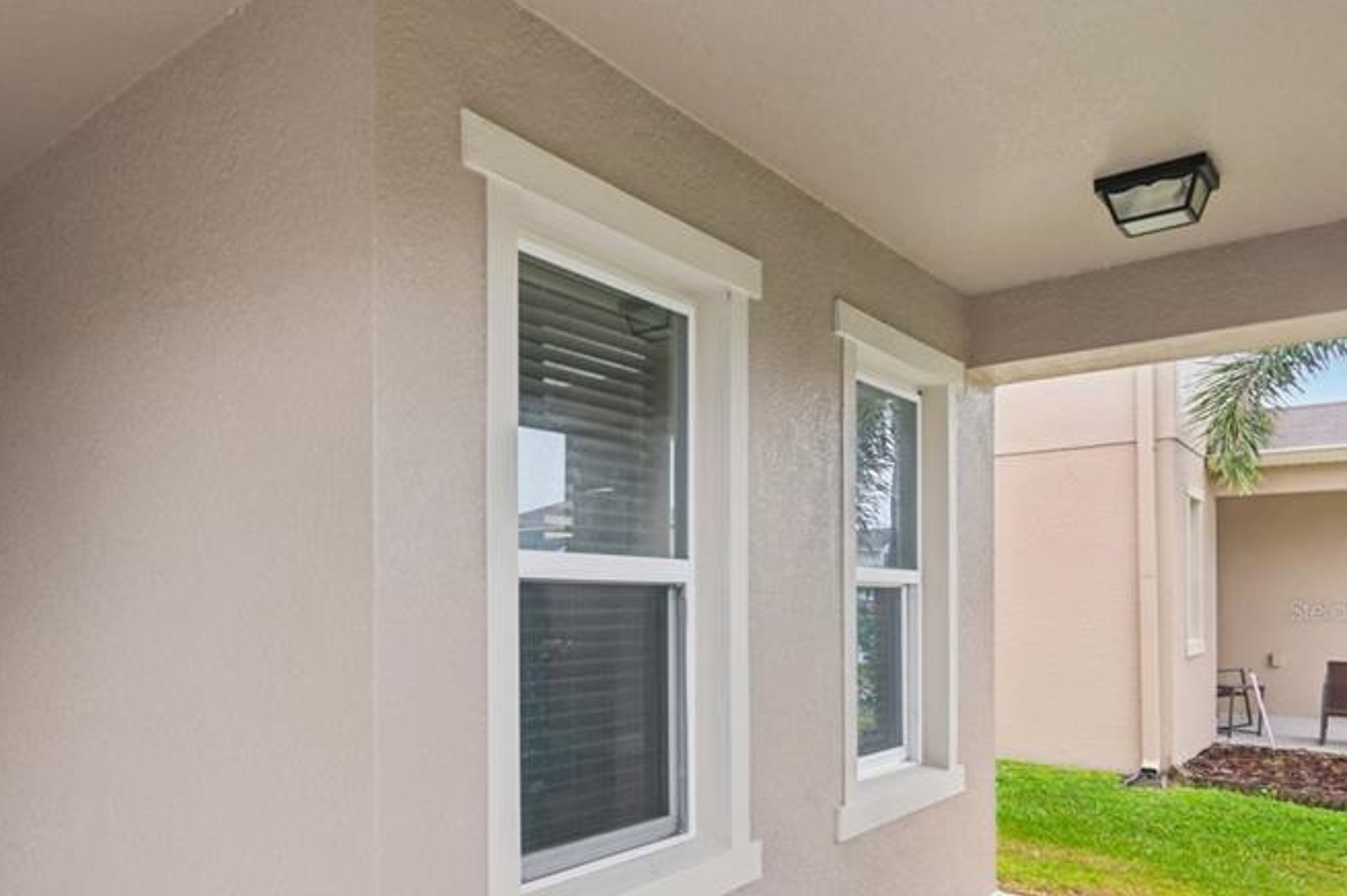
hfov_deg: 67.5
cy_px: 610
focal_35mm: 25
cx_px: 354
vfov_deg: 50.2
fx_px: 935
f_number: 8
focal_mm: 16
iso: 400
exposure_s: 1/20
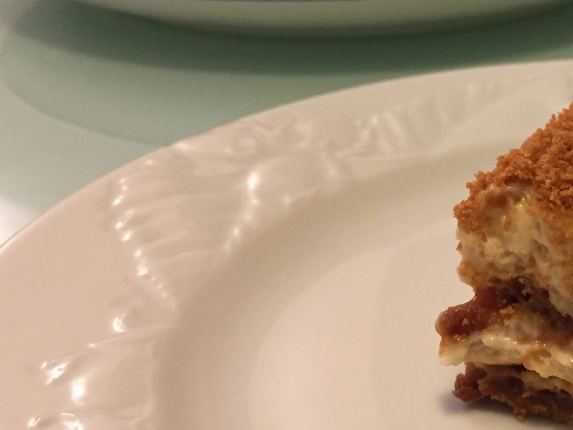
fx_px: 1093
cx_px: 538
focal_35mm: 66
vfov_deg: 22.2
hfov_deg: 28.1
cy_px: 268
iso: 250
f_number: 2.2
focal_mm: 4.15
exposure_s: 1/33
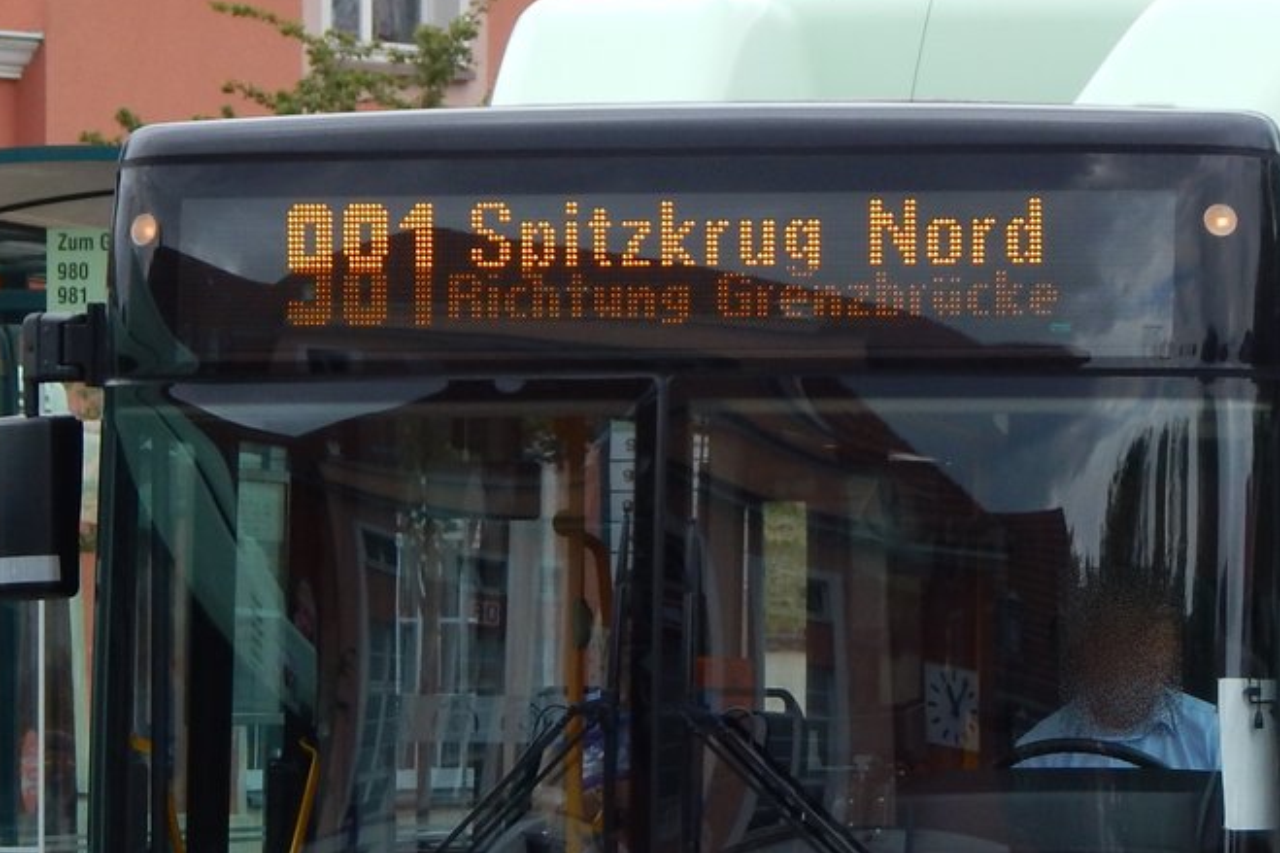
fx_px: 7678
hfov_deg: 9.5
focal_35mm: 216
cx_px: 1024
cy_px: 674
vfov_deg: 6.4
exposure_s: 1/400
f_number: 4.6
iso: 125
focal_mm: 20.5
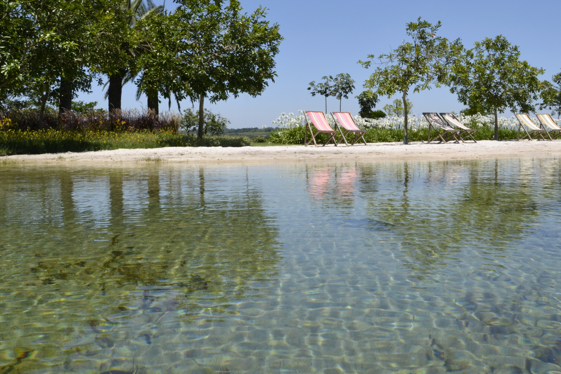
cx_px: 313
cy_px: 143
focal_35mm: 34
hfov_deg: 55.7
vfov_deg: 38.7
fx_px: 530
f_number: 18
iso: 400
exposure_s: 1/200
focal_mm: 18
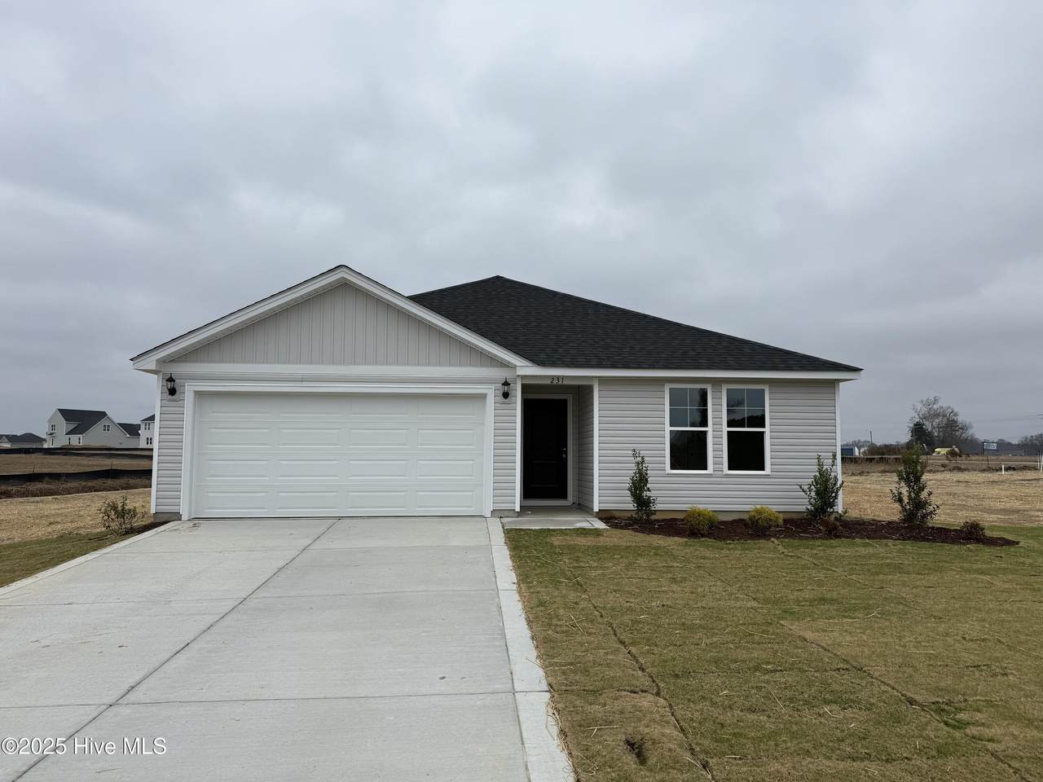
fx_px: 723
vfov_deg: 56.8
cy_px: 391
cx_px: 522
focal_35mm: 24
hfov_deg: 71.6
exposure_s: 1/2299
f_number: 1.78
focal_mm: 6.76
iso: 80
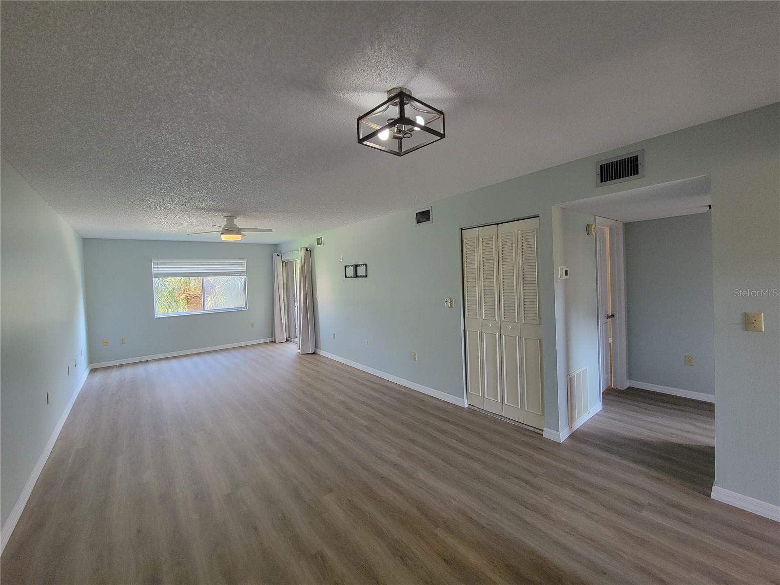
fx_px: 293
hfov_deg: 106.2
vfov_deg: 89.9
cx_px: 390
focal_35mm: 13
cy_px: 292
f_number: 2.2
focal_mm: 2.2
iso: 400
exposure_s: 1/60
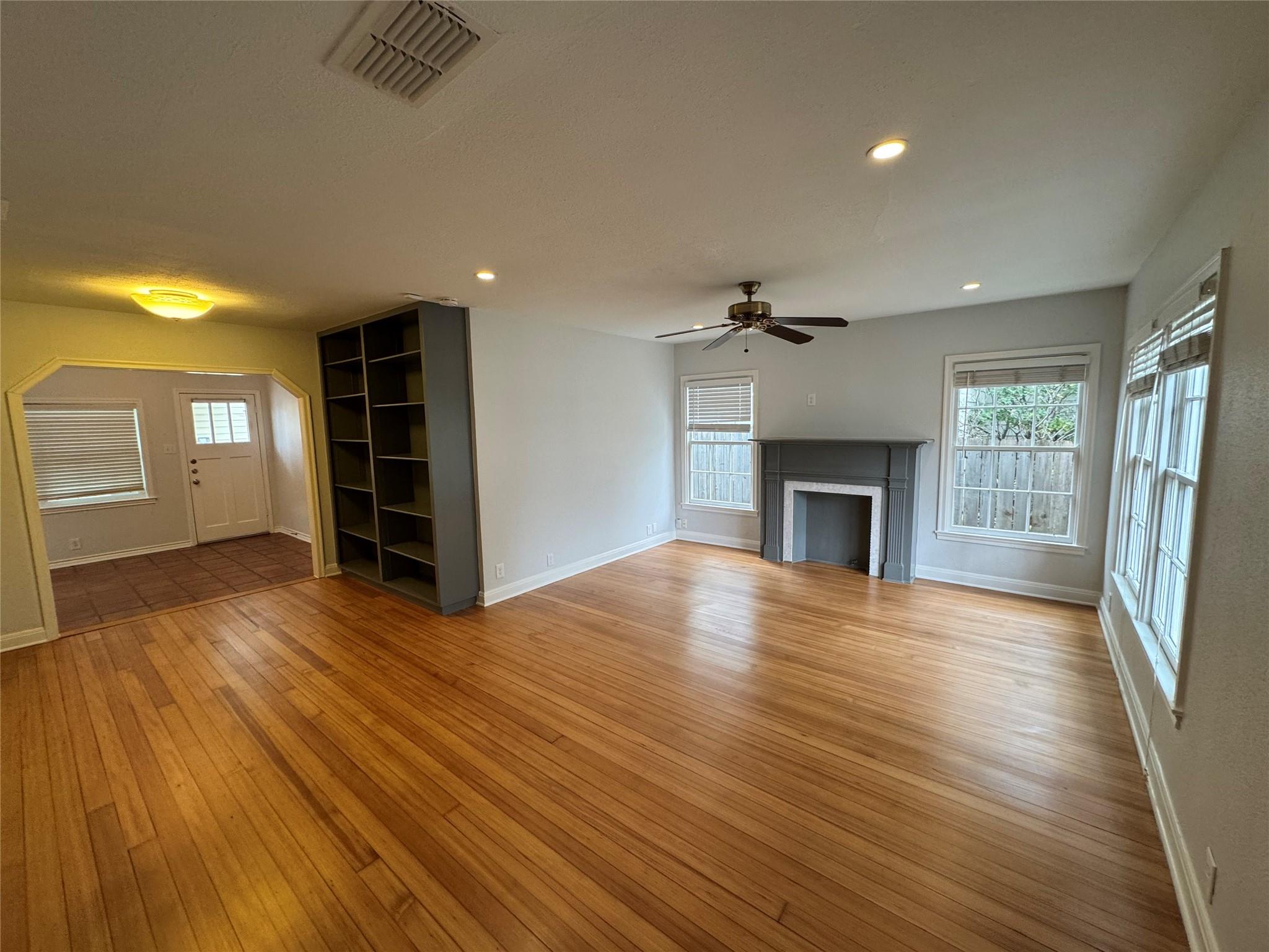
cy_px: 476
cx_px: 634
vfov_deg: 85.7
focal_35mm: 14
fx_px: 513
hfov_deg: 102.1
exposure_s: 1/120
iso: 200
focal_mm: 2.22
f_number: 2.2
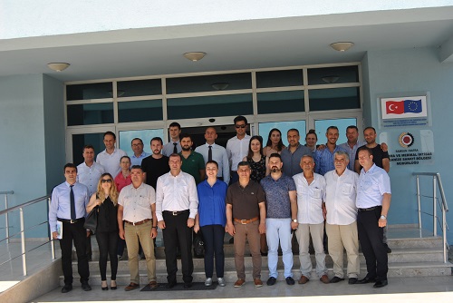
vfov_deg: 29.0
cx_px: 226
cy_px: 152
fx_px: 585
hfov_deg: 42.3
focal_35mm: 46
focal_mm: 31
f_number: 7.1
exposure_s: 1/200
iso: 100
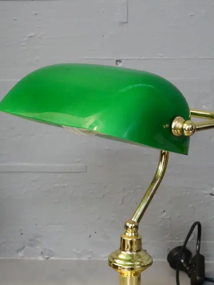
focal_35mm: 71
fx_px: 585
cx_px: 129
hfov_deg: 20.7
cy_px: 208
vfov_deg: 27.1
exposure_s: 1/125
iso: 3200
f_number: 5.6
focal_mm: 22
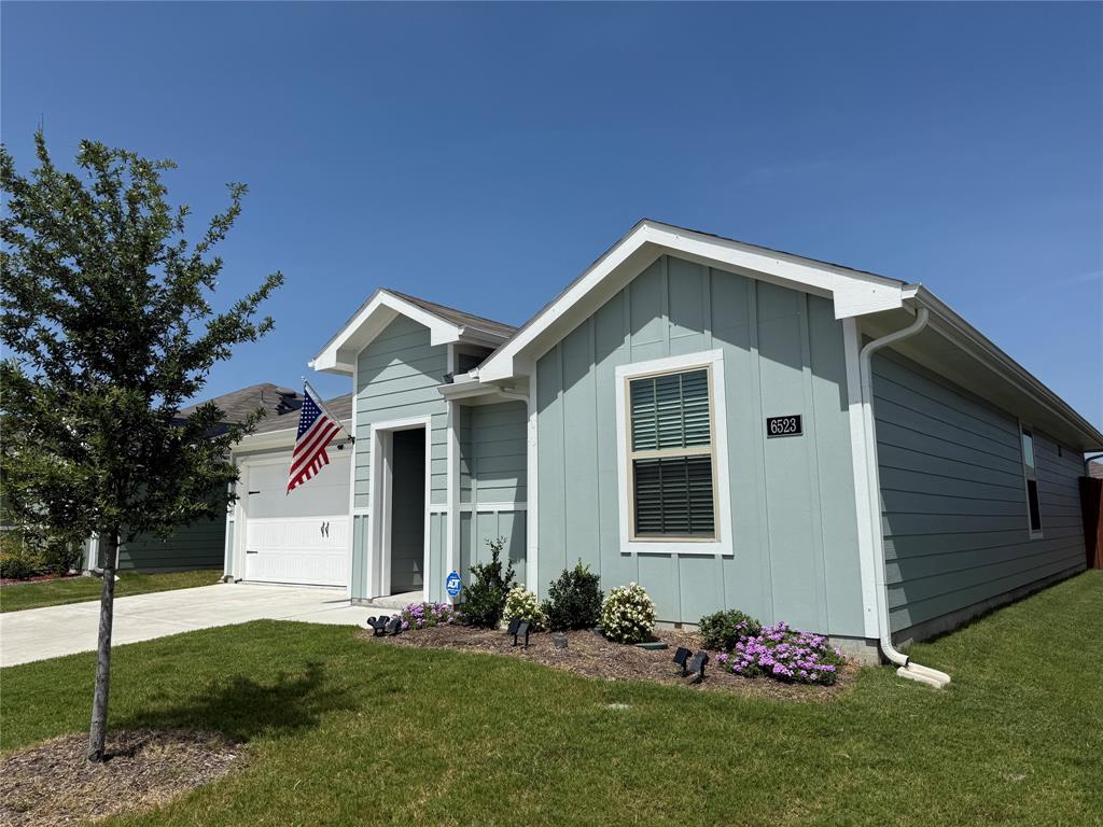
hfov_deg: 71.6
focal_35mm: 24
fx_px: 765
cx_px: 552
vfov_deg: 56.8
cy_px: 414
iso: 80
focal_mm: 6.76
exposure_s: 1/8130
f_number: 1.78
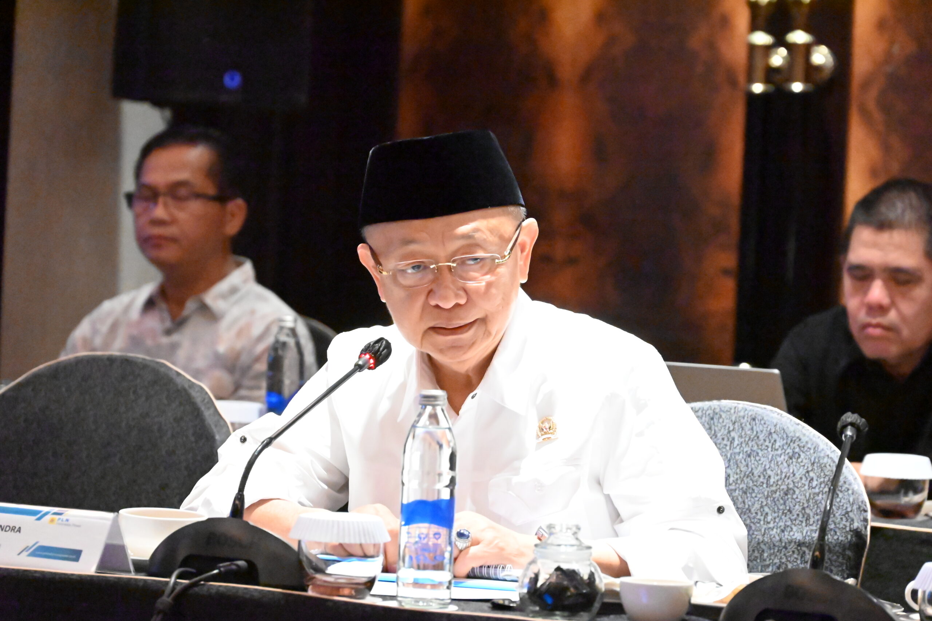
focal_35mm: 165
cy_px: 310
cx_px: 466
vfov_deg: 8.3
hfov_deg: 12.5
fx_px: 4272
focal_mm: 165
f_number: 7.1
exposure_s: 1/160
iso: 40000
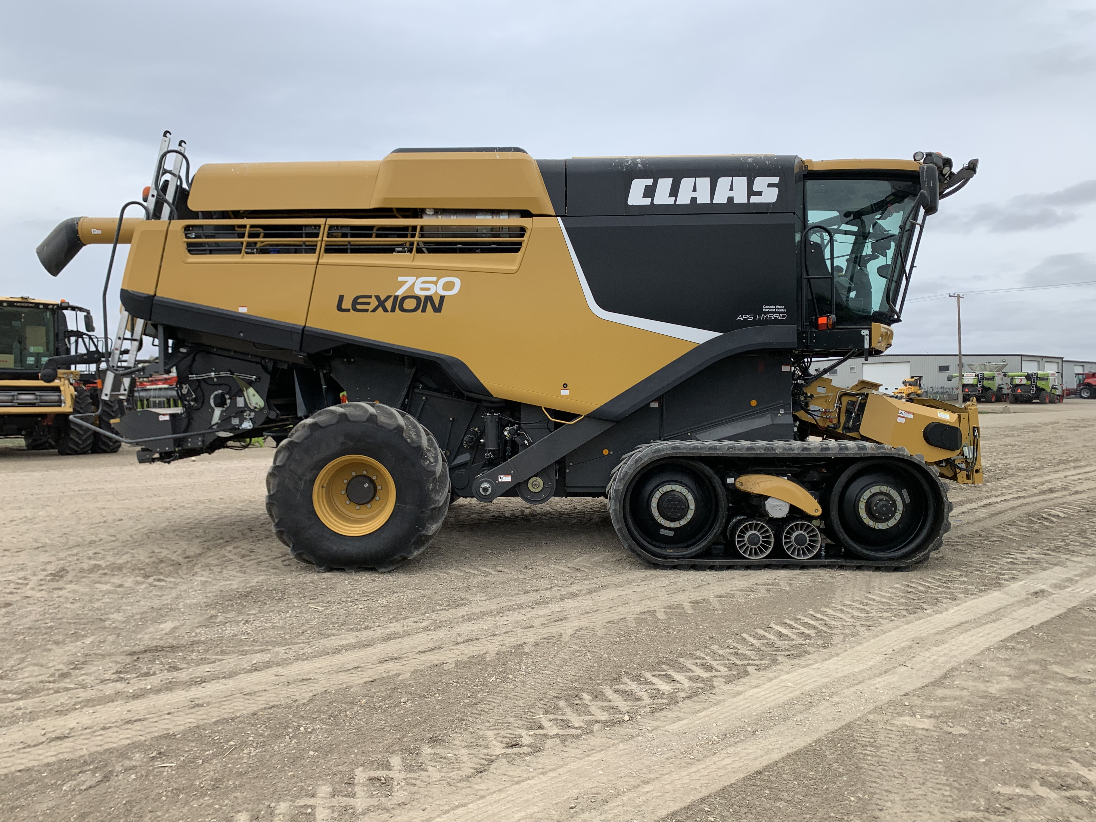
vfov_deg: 53.1
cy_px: 411
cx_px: 548
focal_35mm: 26
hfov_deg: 67.3
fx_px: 823
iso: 25
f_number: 1.8
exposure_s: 1/2160
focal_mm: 4.25
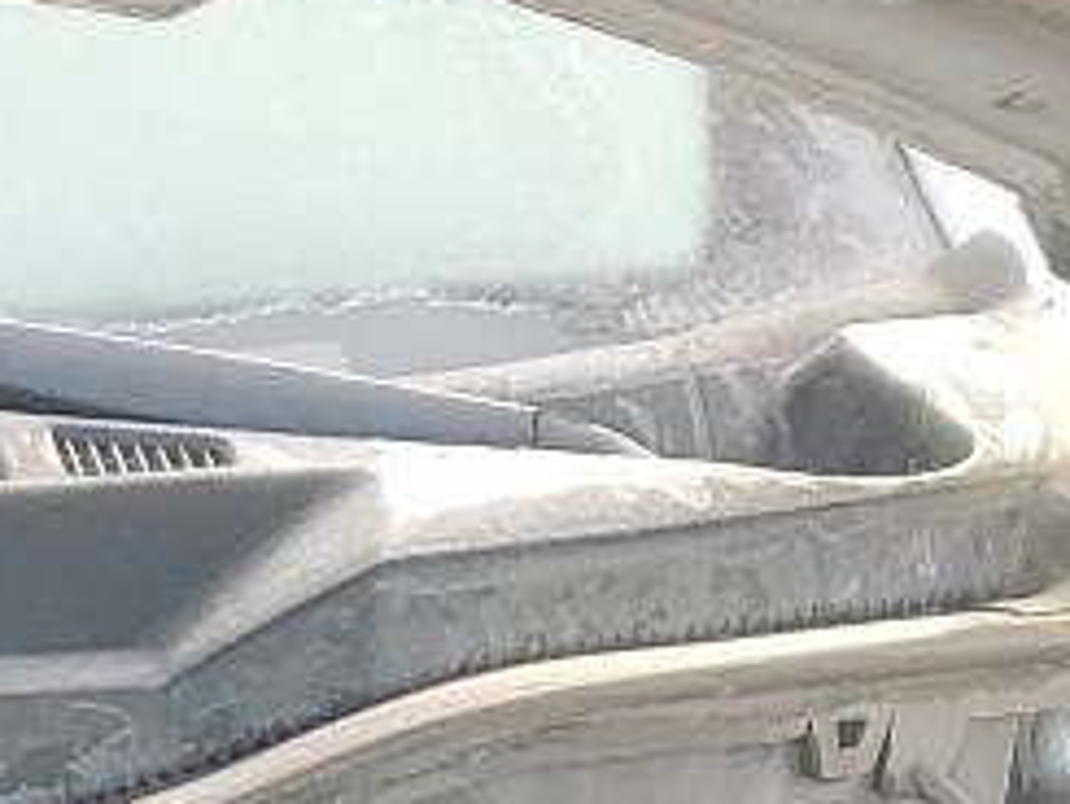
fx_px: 5257
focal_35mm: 170
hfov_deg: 9.9
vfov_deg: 7.8
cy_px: 2207
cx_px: -1651
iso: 51
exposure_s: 1/120
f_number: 1.5
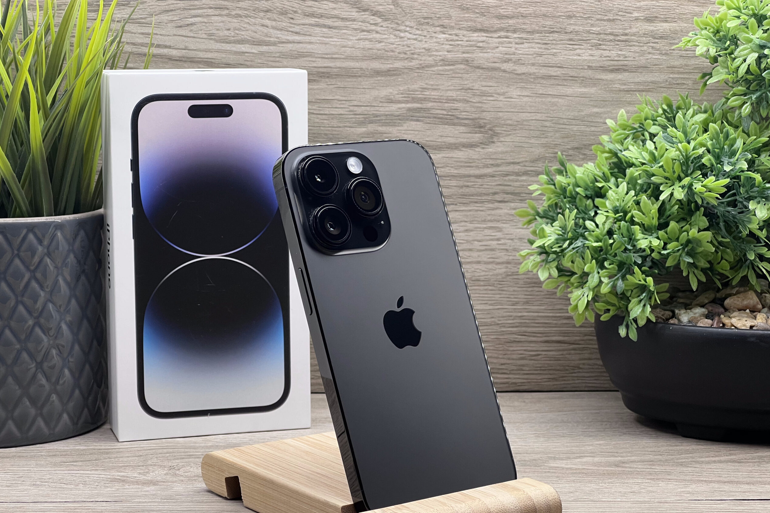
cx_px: 382
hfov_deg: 25.1
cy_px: 291
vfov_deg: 16.8
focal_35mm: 81
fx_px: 1732
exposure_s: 1/100
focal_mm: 9
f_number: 2.8
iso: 100
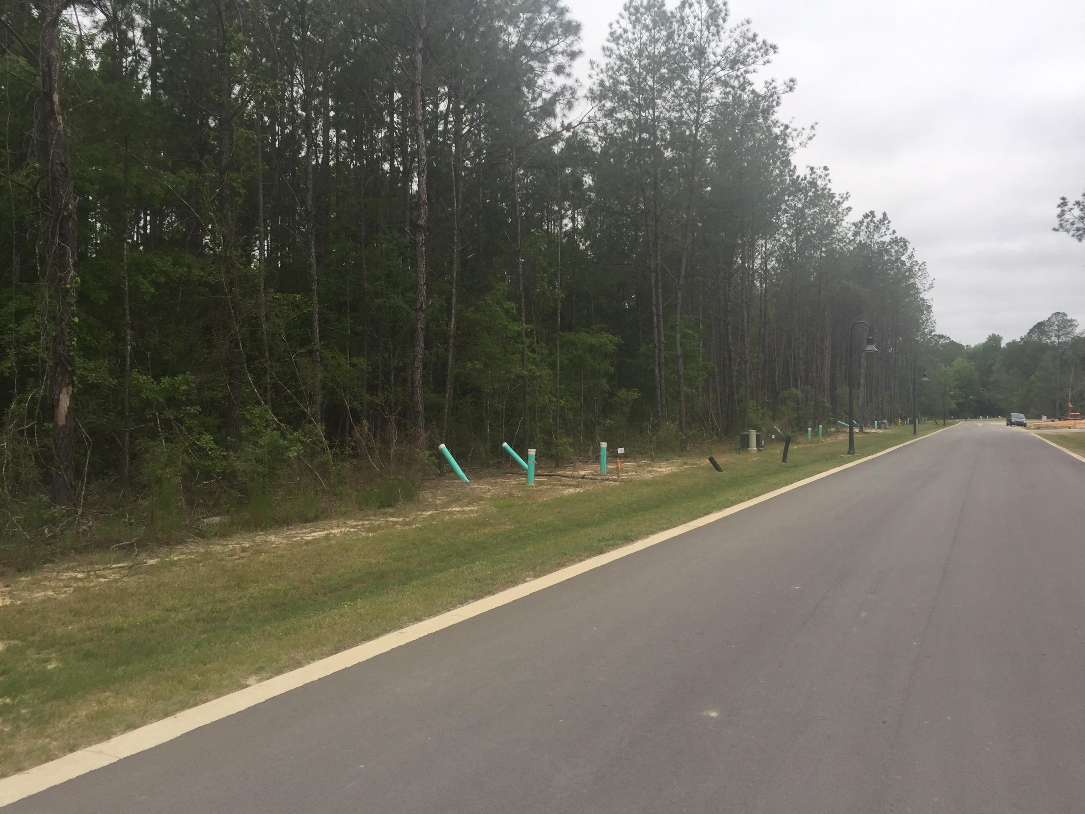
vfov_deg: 48.2
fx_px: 909
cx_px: 542
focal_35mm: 29
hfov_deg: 61.7
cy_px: 407
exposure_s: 1/842
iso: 32
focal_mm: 4.15
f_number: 2.2
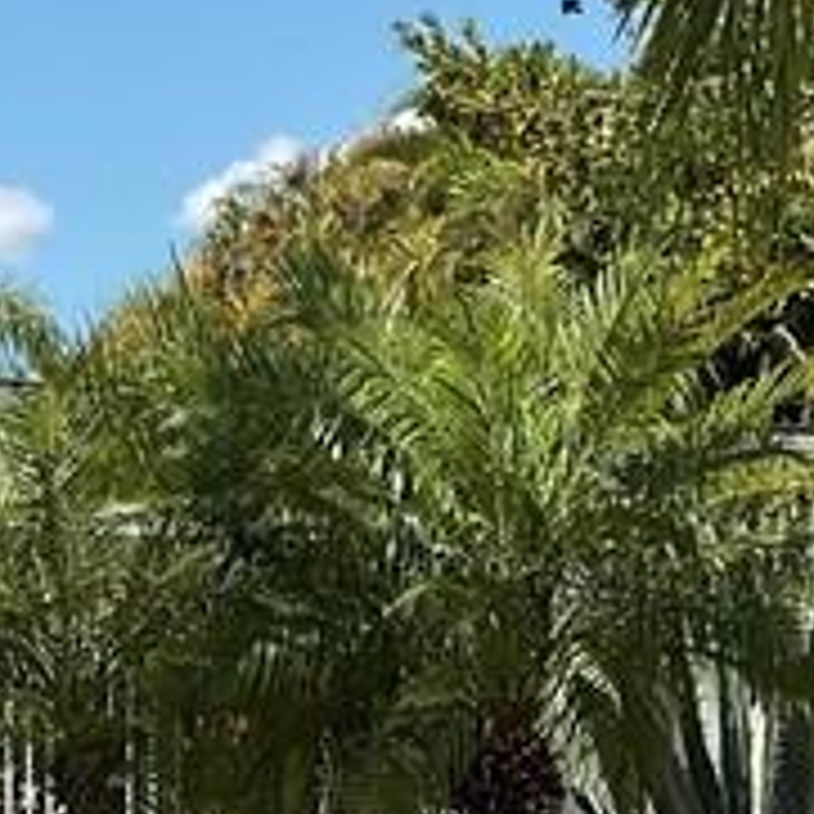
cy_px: 953
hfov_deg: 11.9
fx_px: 3858
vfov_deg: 11.8
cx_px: 18
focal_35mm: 145
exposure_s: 1/1451
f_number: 1.8
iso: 16
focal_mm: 3
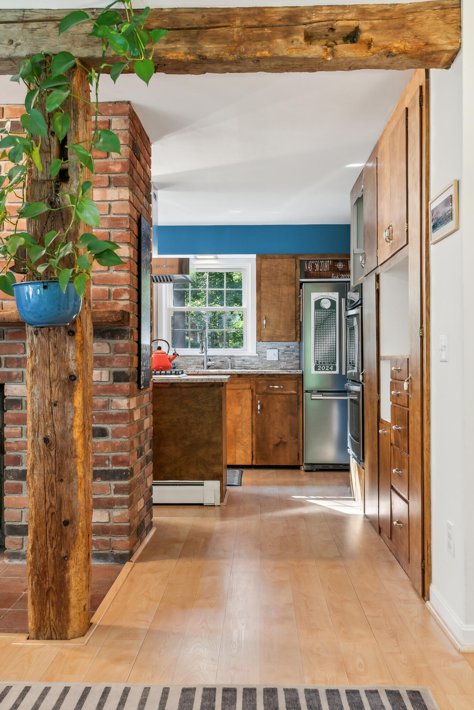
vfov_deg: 54.4
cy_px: 355
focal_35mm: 35
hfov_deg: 37.9
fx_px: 691
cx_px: 237
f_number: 7.1
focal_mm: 35
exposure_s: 1/10
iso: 320
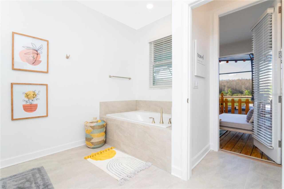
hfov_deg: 93.3
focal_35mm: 17
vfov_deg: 70.4
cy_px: 94
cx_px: 142
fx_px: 134
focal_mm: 17
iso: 800
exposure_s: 1/60
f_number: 10
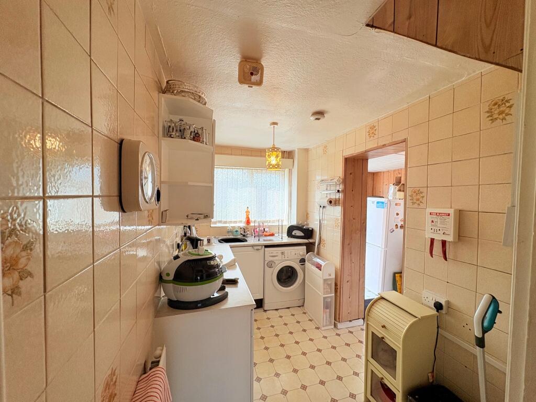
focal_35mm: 14
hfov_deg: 102.1
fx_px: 217
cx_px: 268
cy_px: 201
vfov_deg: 85.7
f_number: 2.2
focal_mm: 2.22
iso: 40
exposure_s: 1/207
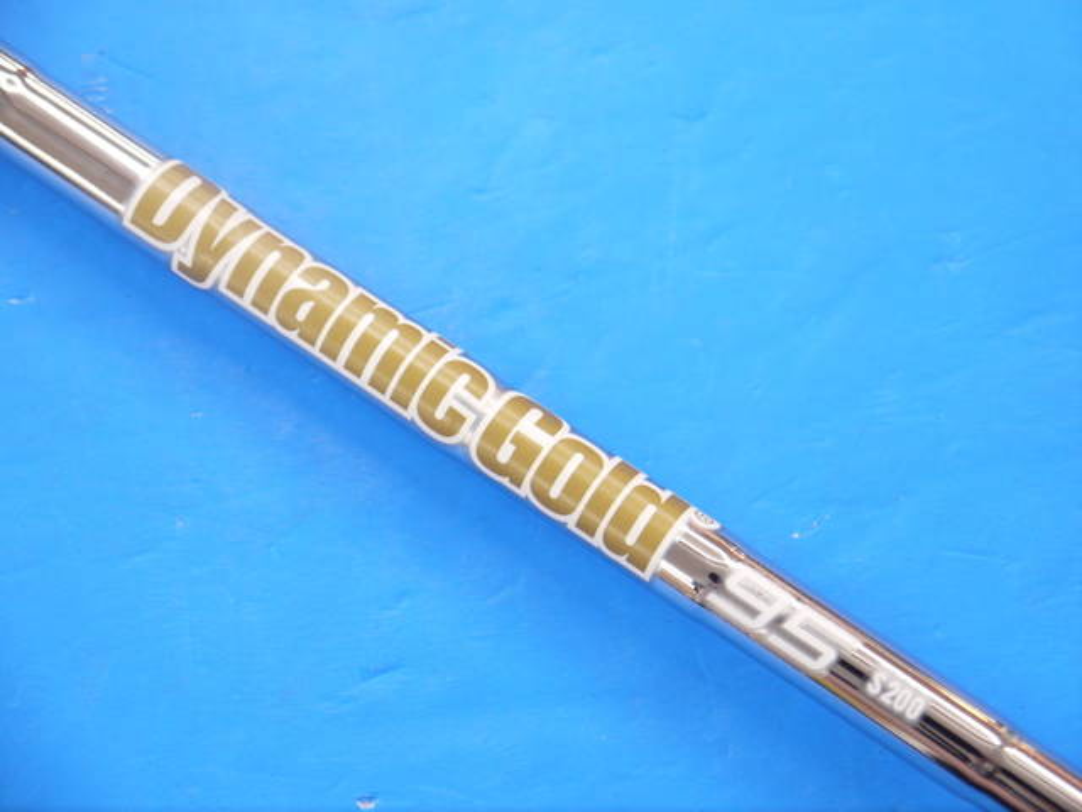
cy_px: 406
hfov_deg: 23.3
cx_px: 541
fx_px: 2626
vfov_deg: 17.6
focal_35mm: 84
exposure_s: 1/80
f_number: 5.6
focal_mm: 42
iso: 640
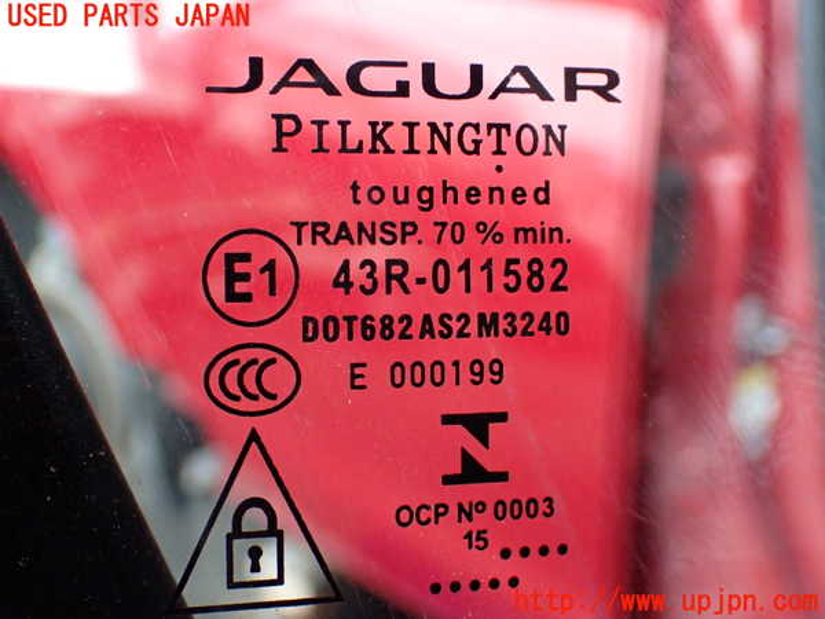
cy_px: 310
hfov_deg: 35.5
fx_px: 1287
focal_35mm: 54
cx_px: 412
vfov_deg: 27.0
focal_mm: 9.65
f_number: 3.3
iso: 640
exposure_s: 1/200
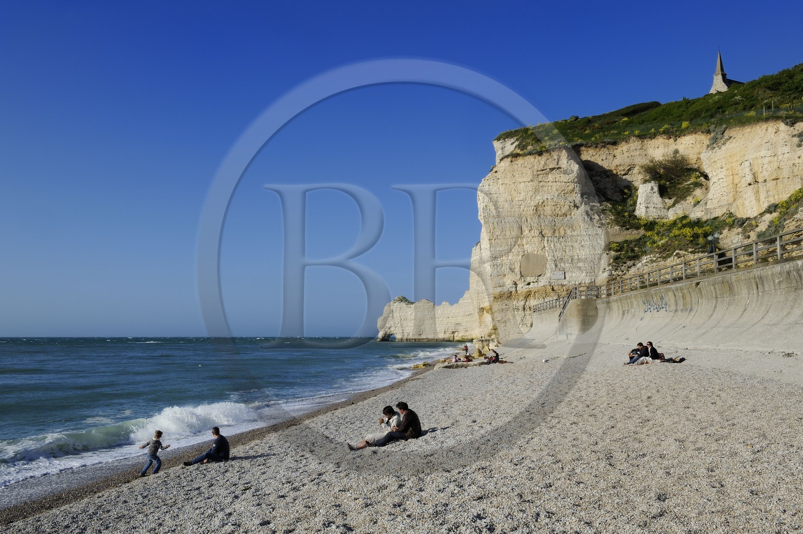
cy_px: 267
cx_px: 402
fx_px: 713
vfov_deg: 41.0
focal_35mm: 32
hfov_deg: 58.8
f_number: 16
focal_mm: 32
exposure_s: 1/160
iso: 200
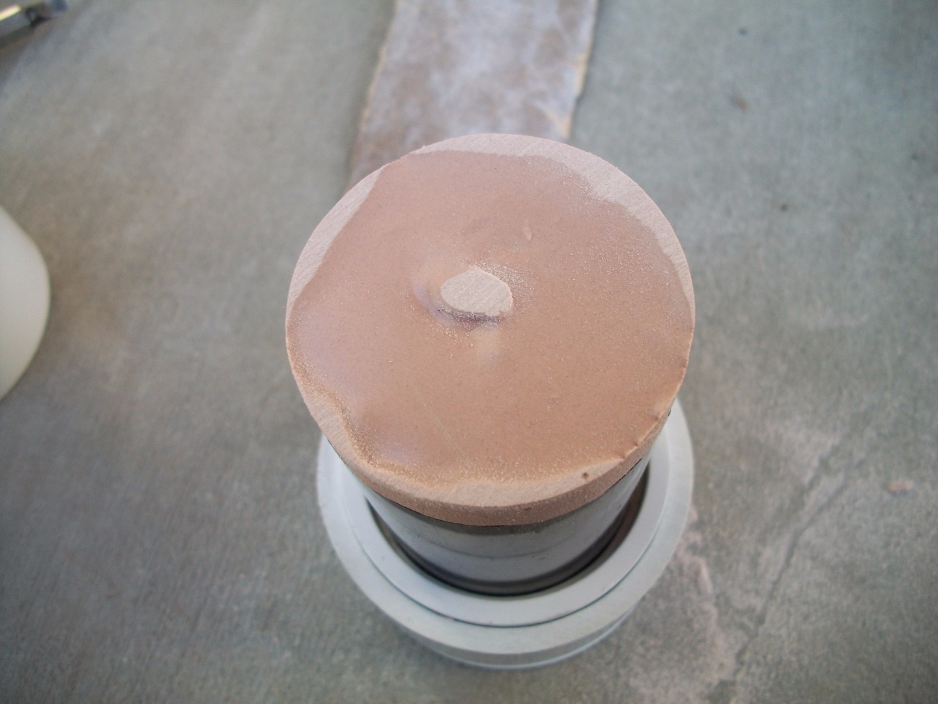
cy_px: 352
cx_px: 469
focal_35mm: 32
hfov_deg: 56.8
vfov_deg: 44.2
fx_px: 867
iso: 80
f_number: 2.9
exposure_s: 1/100
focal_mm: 5.7
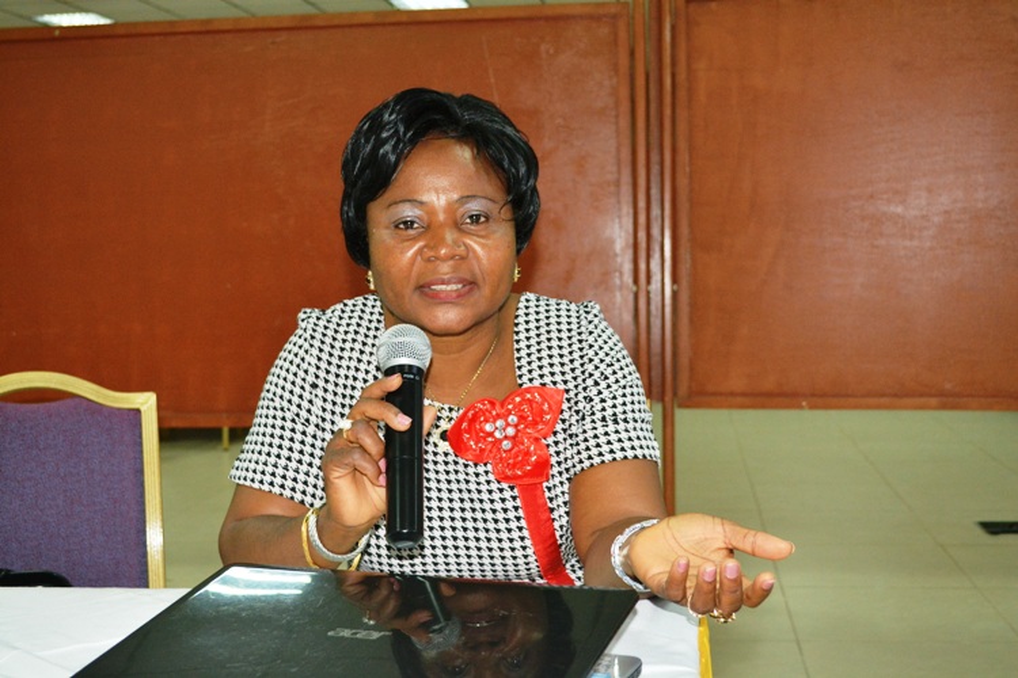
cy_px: 339
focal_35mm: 48
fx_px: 1357
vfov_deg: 28.1
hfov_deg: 41.1
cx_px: 509
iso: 1400
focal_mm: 32
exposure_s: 1/60
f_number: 4.8
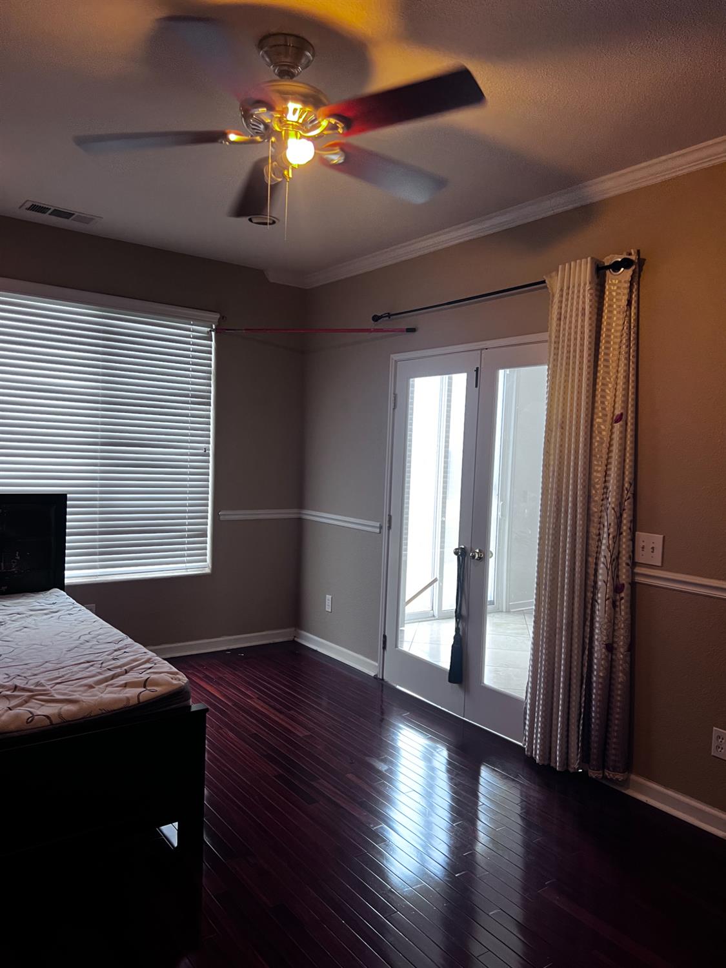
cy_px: 484
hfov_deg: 53.1
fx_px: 727
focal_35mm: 26
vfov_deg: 67.3
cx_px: 363
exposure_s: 1/60
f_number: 1.5
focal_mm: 5.7
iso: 200
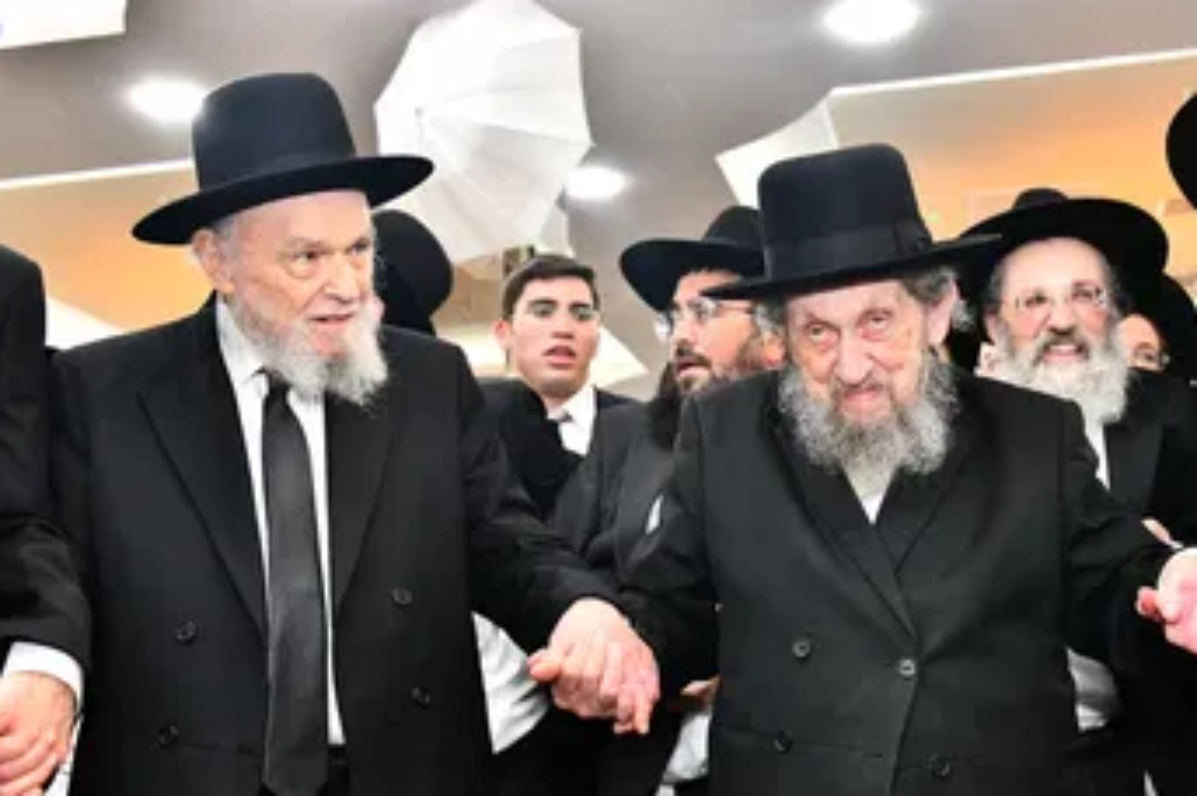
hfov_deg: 40.4
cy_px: 395
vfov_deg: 27.5
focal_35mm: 49
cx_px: 625
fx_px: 1628
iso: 3200
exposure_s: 1/160
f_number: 5.6
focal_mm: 42
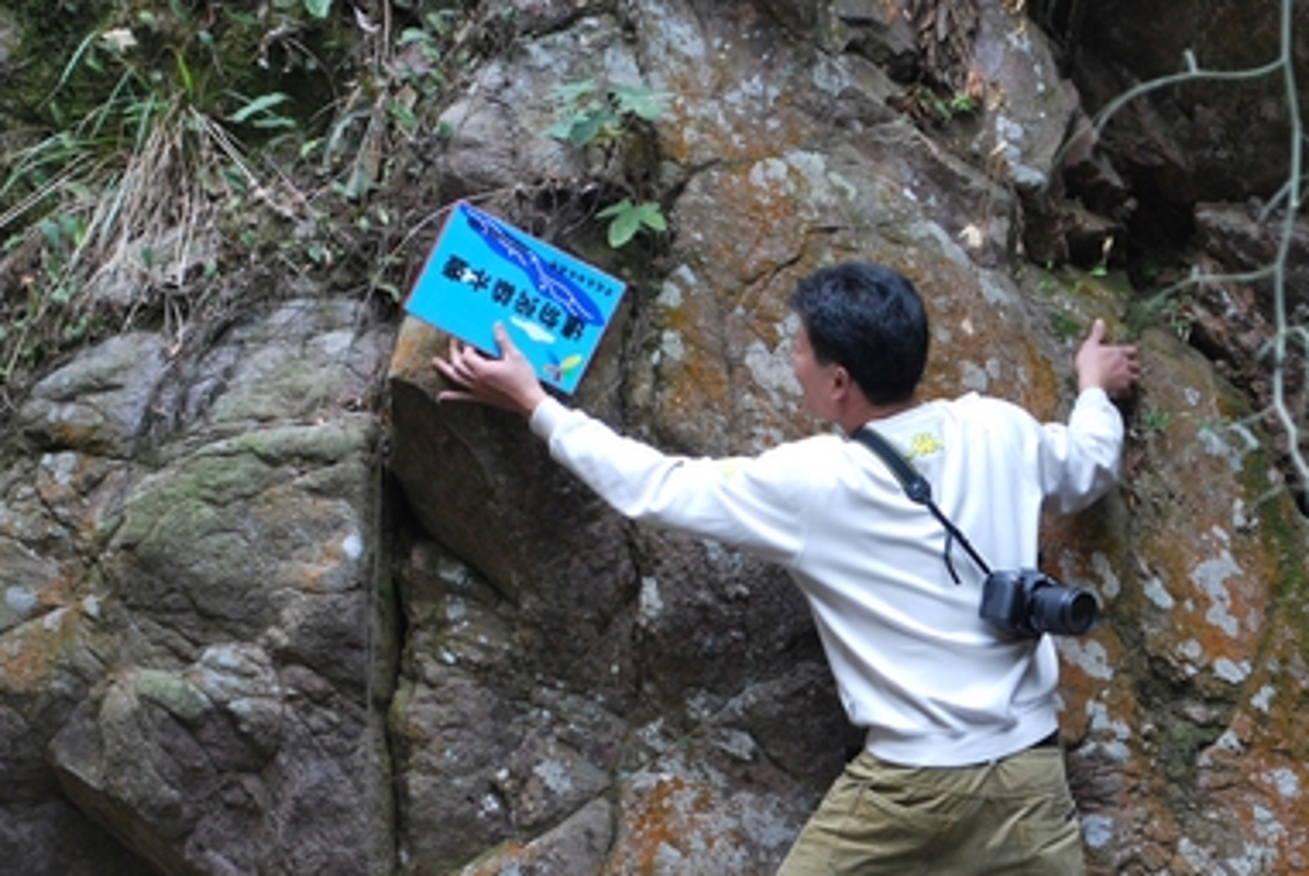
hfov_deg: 15.7
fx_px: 4725
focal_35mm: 130
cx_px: 859
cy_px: 668
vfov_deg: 10.6
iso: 400
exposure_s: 1/60
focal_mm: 55
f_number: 5.6
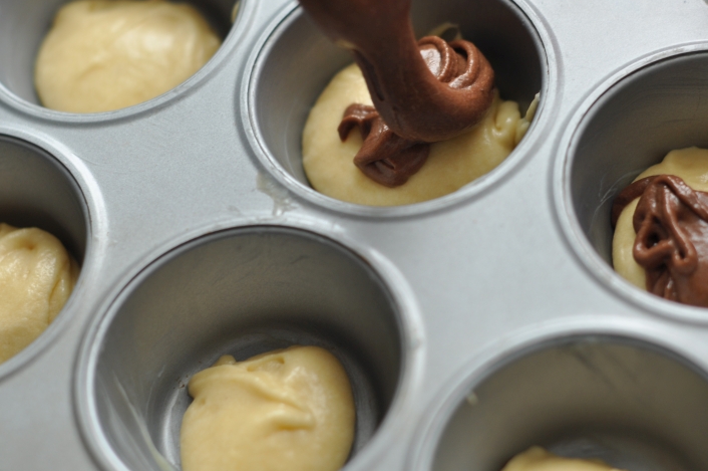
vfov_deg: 16.0
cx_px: 385
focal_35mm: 85
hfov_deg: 23.9
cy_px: 211
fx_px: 1670
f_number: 2.5
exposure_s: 1/125
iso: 200
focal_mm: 50
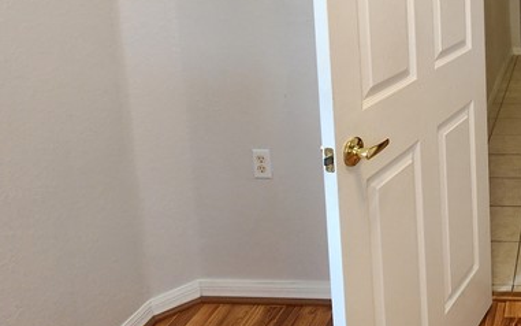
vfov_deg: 30.8
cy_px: -32
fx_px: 525
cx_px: 536
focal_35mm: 37
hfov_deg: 43.9
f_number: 2.2
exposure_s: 1/60
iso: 125
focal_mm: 2.2
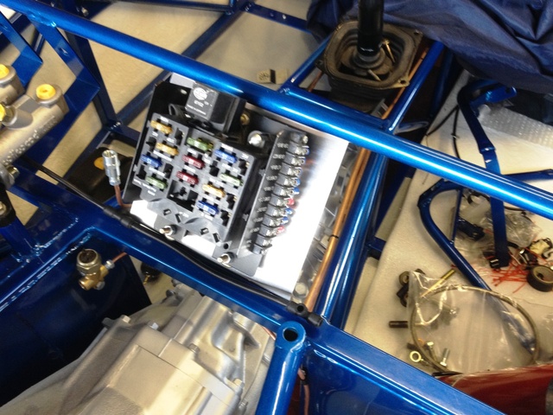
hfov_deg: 52.6
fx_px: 559
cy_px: 208
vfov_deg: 40.7
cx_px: 276
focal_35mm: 35
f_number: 2.4
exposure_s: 1/20
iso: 100
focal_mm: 4.28
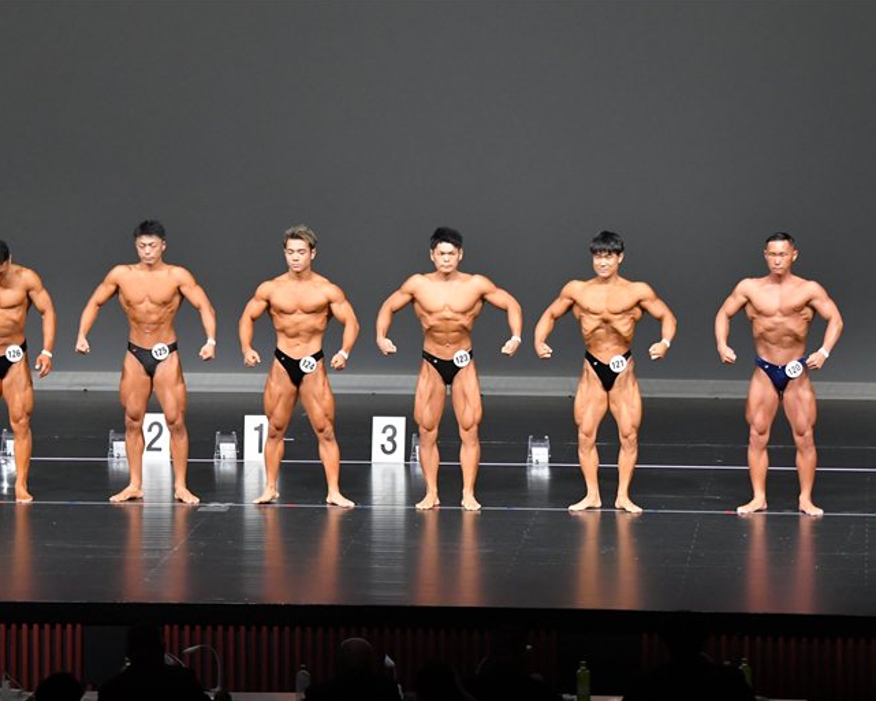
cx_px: 413
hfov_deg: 10.8
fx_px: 4616
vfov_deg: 8.7
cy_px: 350
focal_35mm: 178
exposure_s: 1/400
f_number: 5.6
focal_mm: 105
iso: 5000
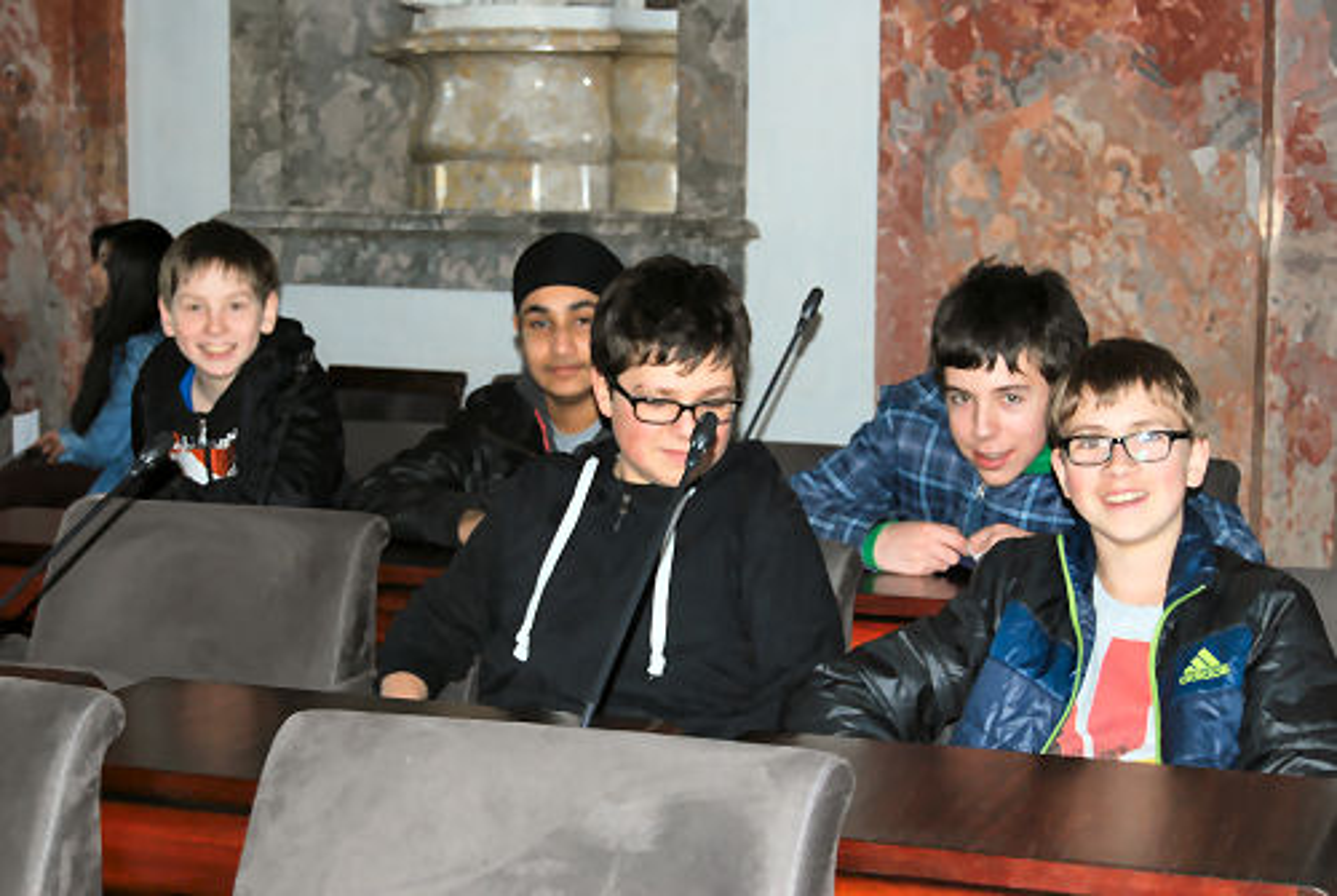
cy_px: 448
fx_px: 2566
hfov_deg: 29.2
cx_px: 668
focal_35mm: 69
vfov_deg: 19.8
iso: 360
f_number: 5.3
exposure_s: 1/60
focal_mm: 46
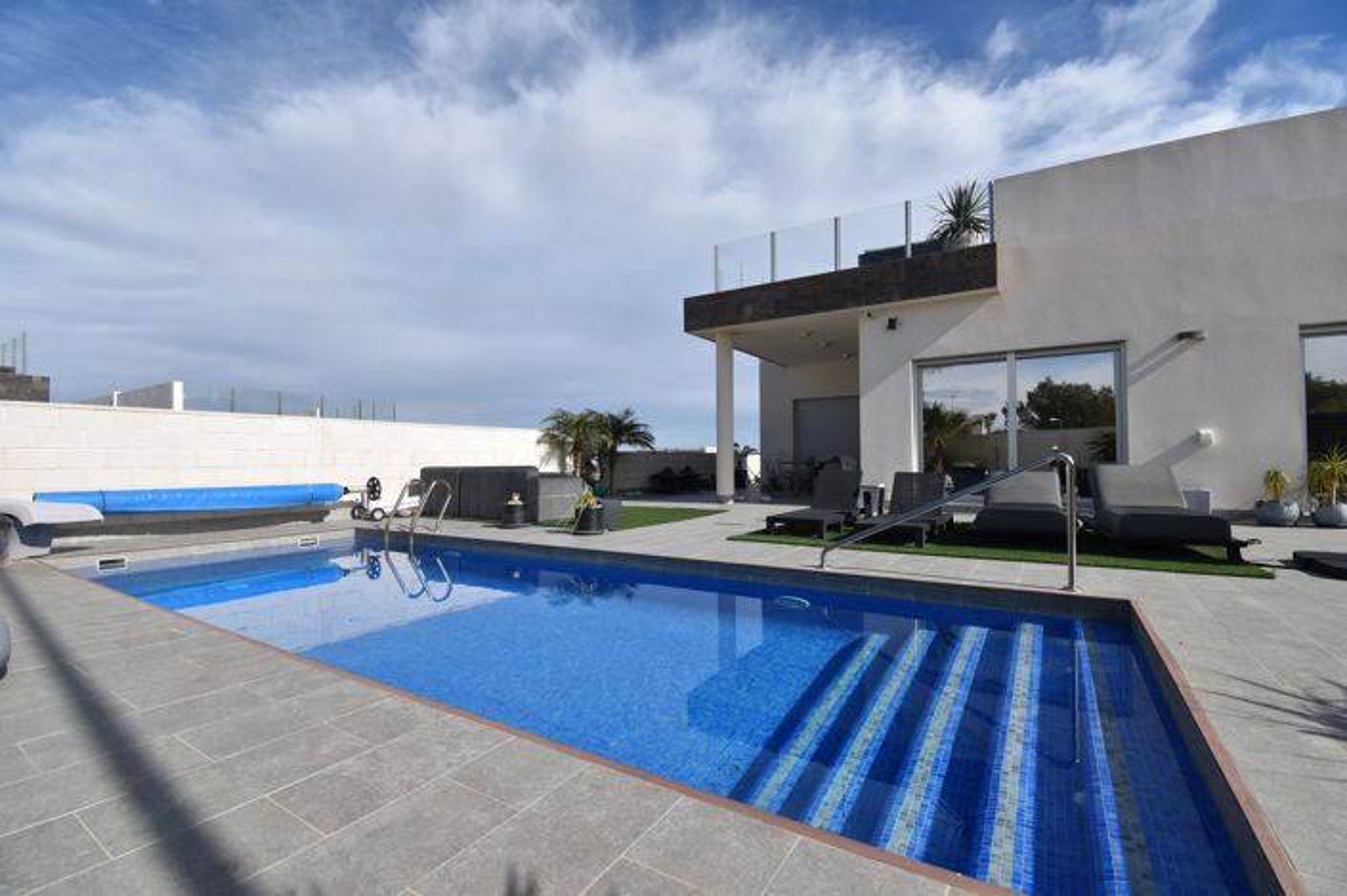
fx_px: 561
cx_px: 674
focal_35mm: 15
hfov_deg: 100.4
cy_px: 448
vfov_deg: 77.2
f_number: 9
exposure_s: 1/320
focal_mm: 10
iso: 100
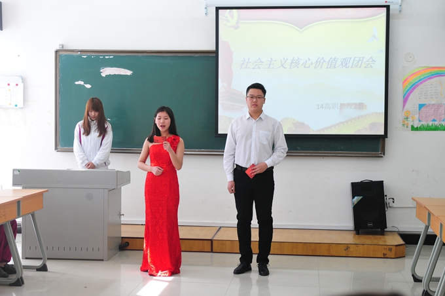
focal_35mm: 60
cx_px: 222
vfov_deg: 22.6
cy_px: 148
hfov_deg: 33.4
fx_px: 741
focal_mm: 40
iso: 250
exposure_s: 1/100
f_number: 3.2
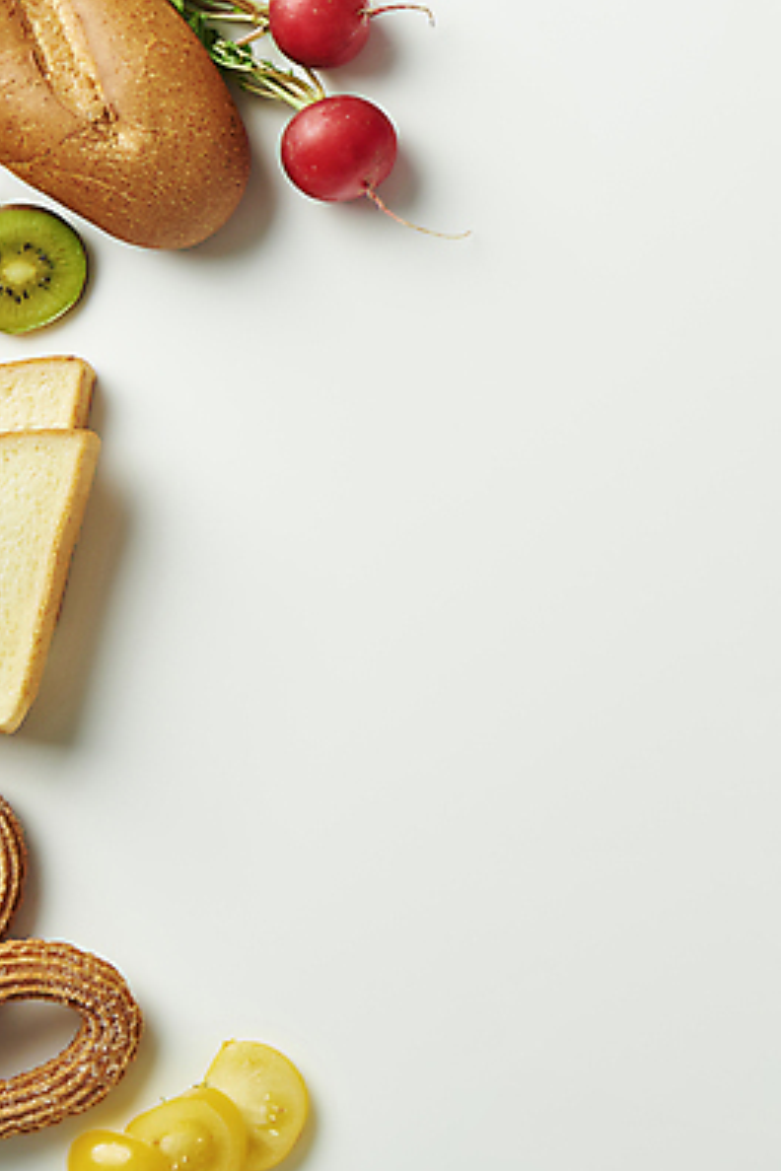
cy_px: 588
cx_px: 746
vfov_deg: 19.3
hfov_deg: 12.8
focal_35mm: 106
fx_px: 3449
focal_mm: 70
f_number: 8
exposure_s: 1/125
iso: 80
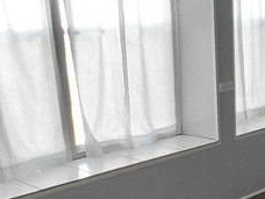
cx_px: 267
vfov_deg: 20.0
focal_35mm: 72
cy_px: 179
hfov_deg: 25.6
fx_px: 551
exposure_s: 1/60
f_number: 2.2
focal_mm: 1.64
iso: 100
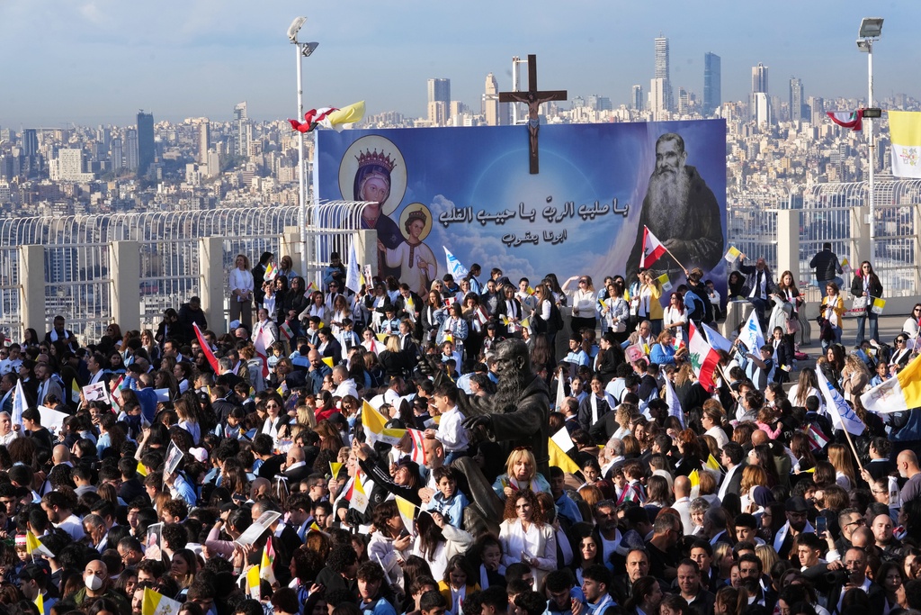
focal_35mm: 125
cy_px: 308
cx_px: 460
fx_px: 3198
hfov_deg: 16.4
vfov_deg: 11.0
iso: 1250
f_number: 16
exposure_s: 1/500
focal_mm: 125
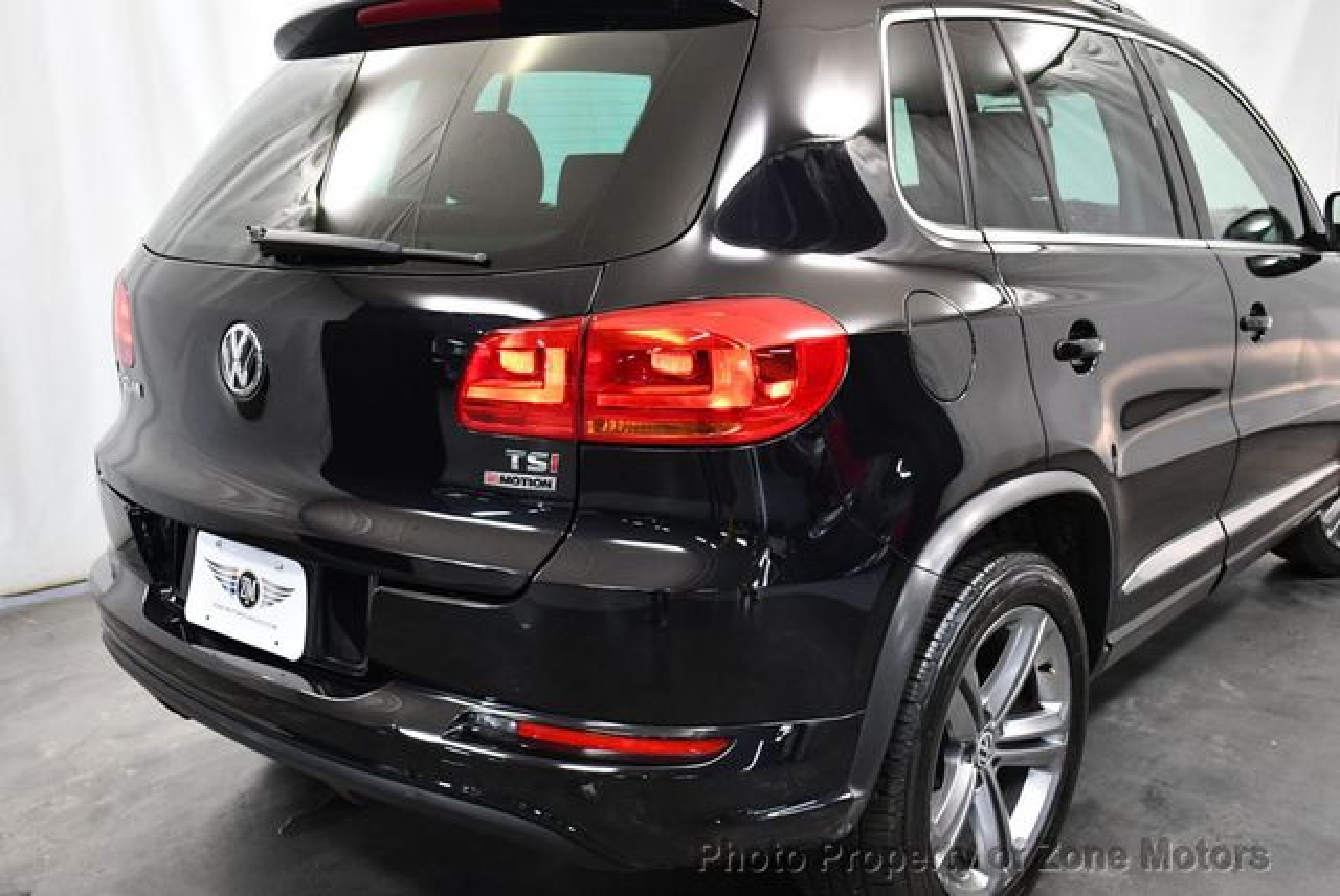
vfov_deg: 36.9
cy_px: 448
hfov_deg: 53.1
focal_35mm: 36
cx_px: 670
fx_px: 1341
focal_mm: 18
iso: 1600
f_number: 3.5
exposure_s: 1/125
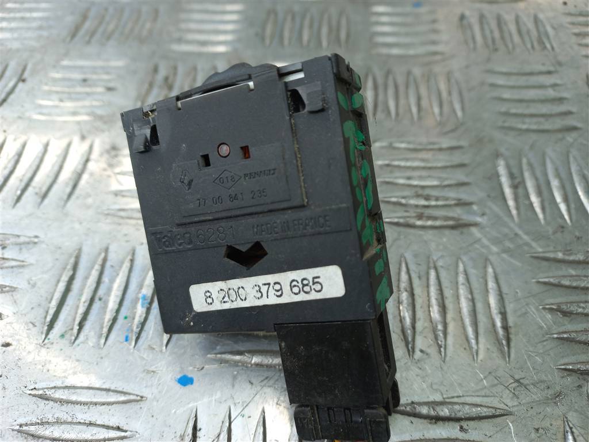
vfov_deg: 54.9
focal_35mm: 25
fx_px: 425
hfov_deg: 69.4
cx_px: 294
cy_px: 221
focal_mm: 4.6
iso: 40
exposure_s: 1/100
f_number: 1.8
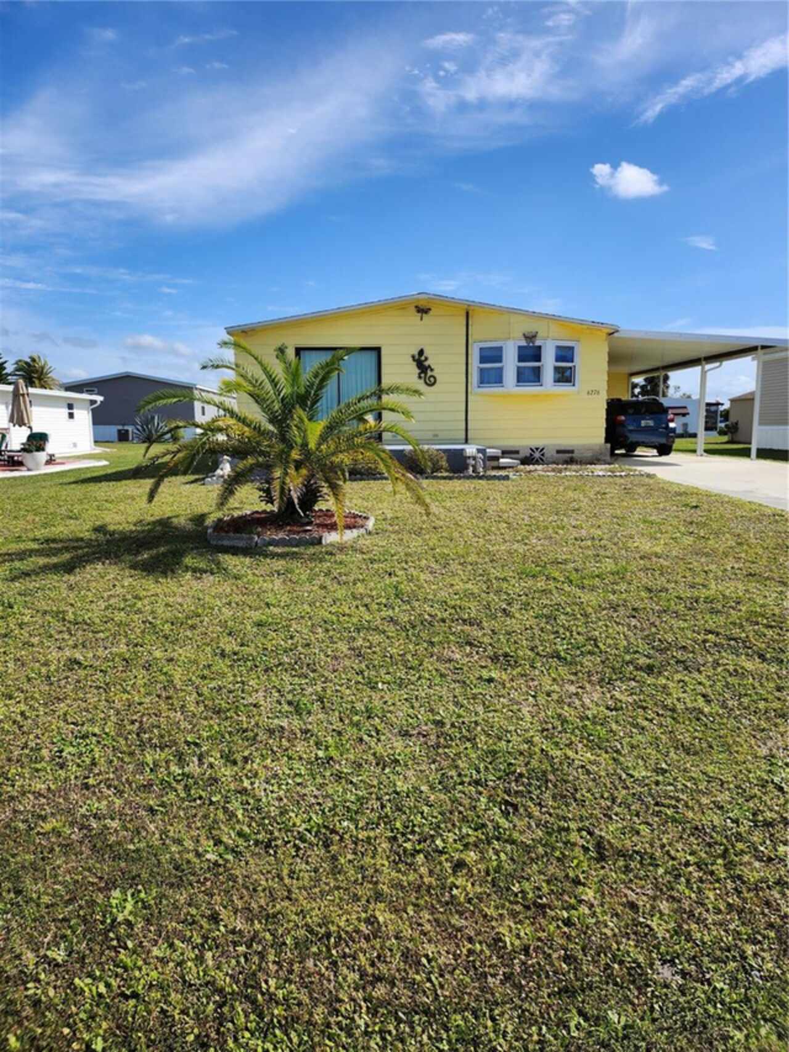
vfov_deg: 71.6
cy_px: 526
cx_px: 394
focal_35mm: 24
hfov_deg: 56.8
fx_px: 729
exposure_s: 1/3474
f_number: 1.8
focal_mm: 5
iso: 50
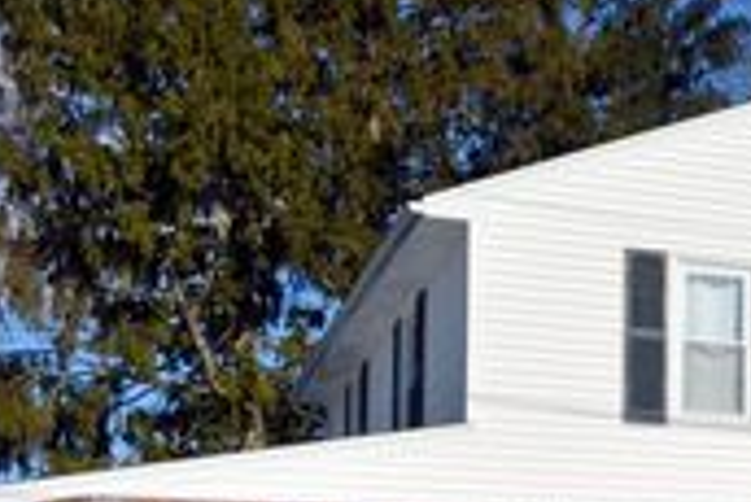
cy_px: 626
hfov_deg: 21.0
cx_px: 1000
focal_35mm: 87
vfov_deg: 15.1
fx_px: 1816
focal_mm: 20
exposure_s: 1/640
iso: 100
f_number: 8
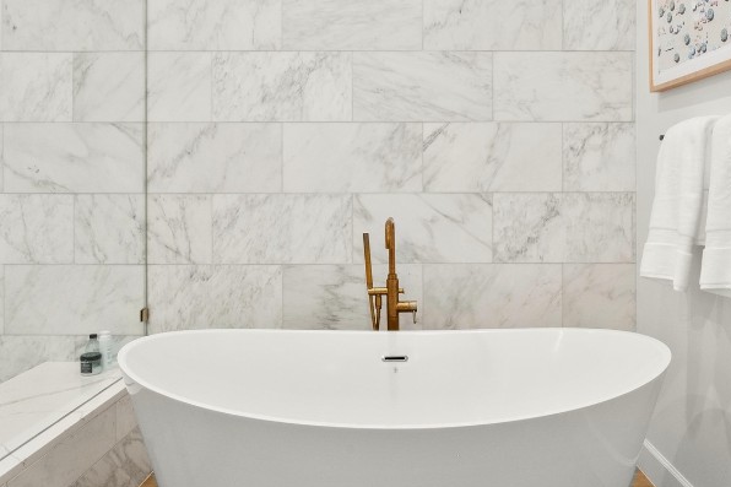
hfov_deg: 63.5
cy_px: 216
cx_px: 402
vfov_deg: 44.9
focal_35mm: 29
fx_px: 589
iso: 400
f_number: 8
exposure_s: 1/8
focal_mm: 10
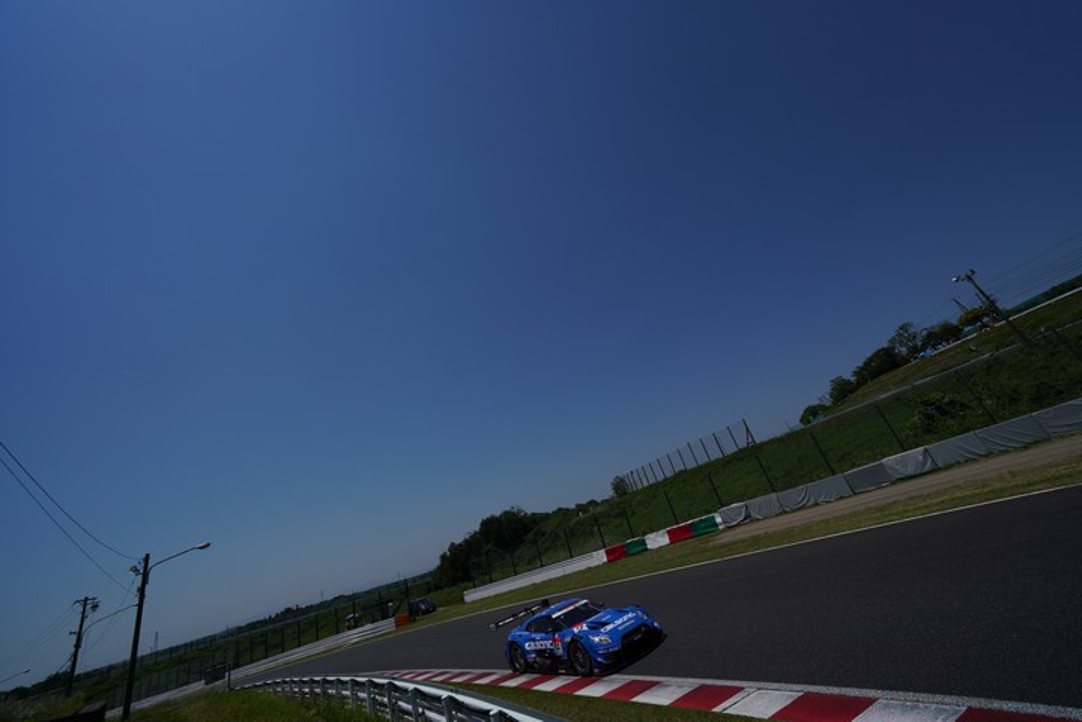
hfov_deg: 108.3
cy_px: 361
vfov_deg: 85.4
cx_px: 541
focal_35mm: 13
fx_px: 391
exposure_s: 1/2000
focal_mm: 13
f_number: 8
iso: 200
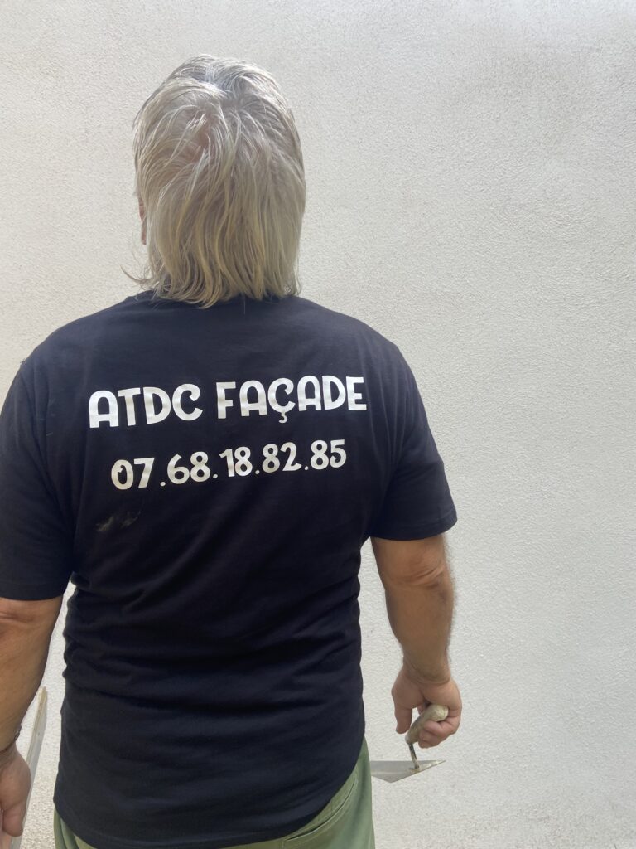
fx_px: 637
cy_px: 424
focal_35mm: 26
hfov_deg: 53.1
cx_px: 318
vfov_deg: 67.3
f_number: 1.8
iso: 32
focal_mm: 4.25
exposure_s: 1/202
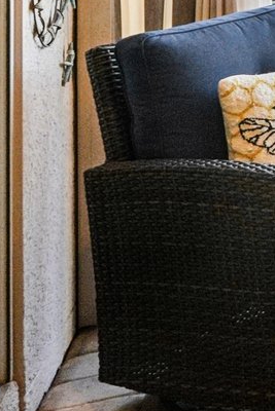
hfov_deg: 10.7
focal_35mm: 90
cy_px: -178
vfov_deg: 20.1
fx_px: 1025
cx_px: 815
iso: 400
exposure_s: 1/80
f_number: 8
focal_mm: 17.5
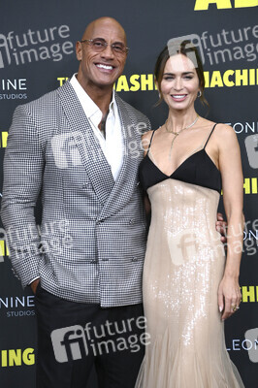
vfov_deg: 16.8
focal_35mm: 122
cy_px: 194
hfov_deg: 11.2
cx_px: 129
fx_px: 1314
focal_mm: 122
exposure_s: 1/250
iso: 1000
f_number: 5.6
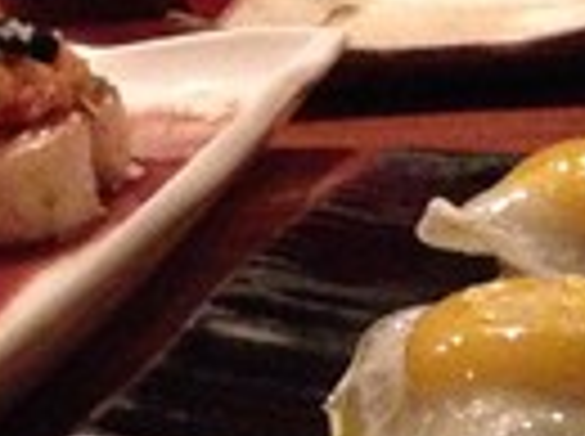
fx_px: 2142
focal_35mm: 127
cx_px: -9
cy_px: 187
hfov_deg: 15.3
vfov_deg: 11.6
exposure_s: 1/15
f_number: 2.4
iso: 2000
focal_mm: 4.12
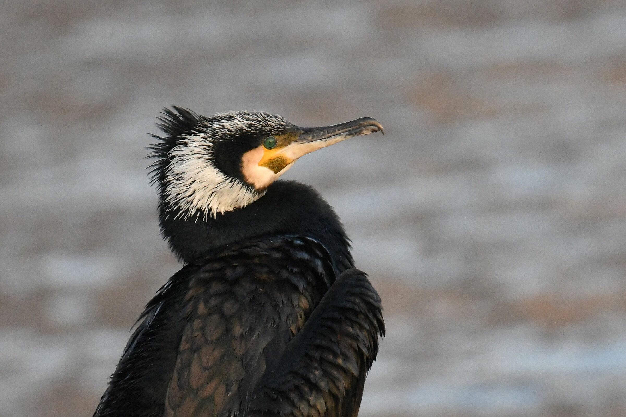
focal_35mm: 900
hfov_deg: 2.3
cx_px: 313
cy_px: 208
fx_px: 15643
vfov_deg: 1.5
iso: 2500
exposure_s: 1/1250
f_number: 6.3
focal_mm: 600
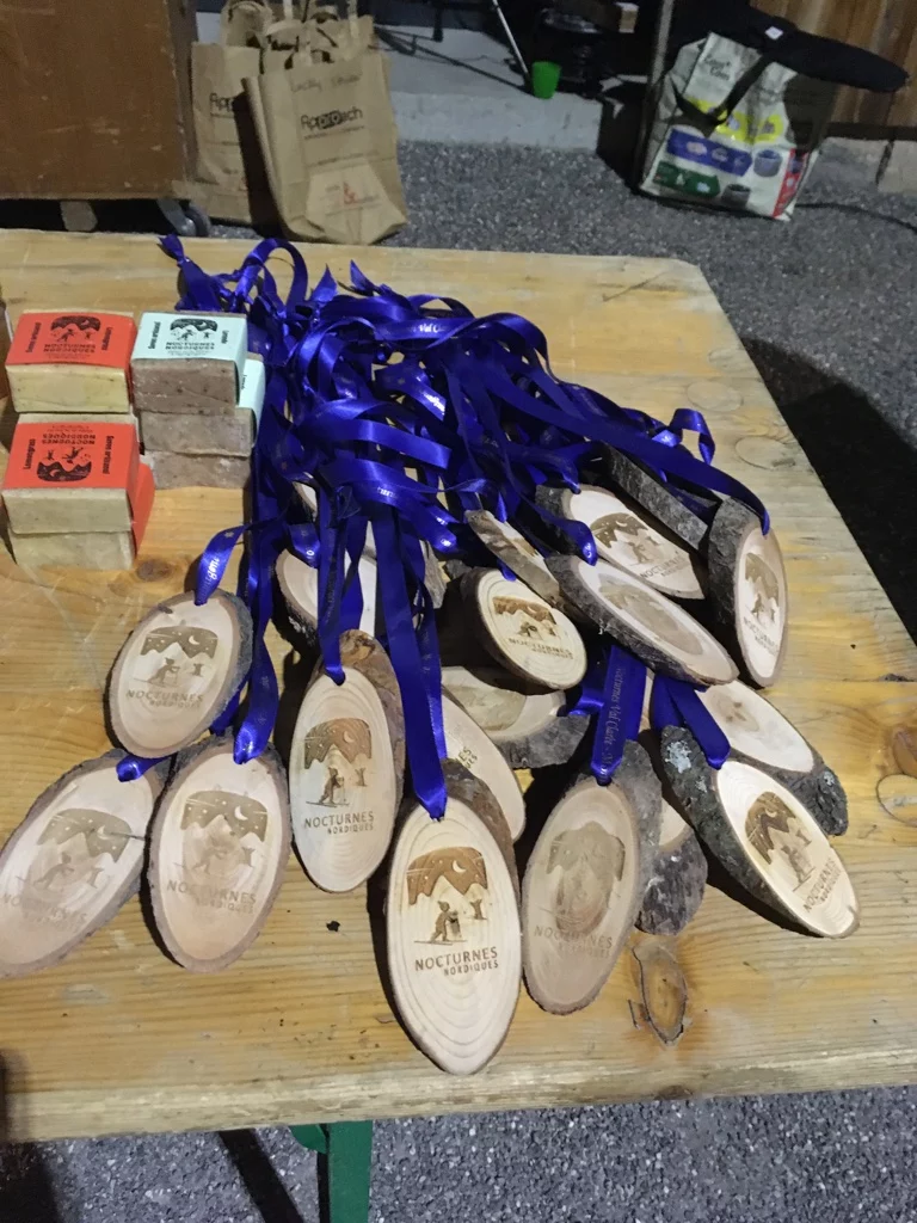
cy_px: 612
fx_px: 1024
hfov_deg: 48.2
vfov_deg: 61.7
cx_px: 458
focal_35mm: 29
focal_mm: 4.15
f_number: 2.2
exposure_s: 1/17
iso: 500
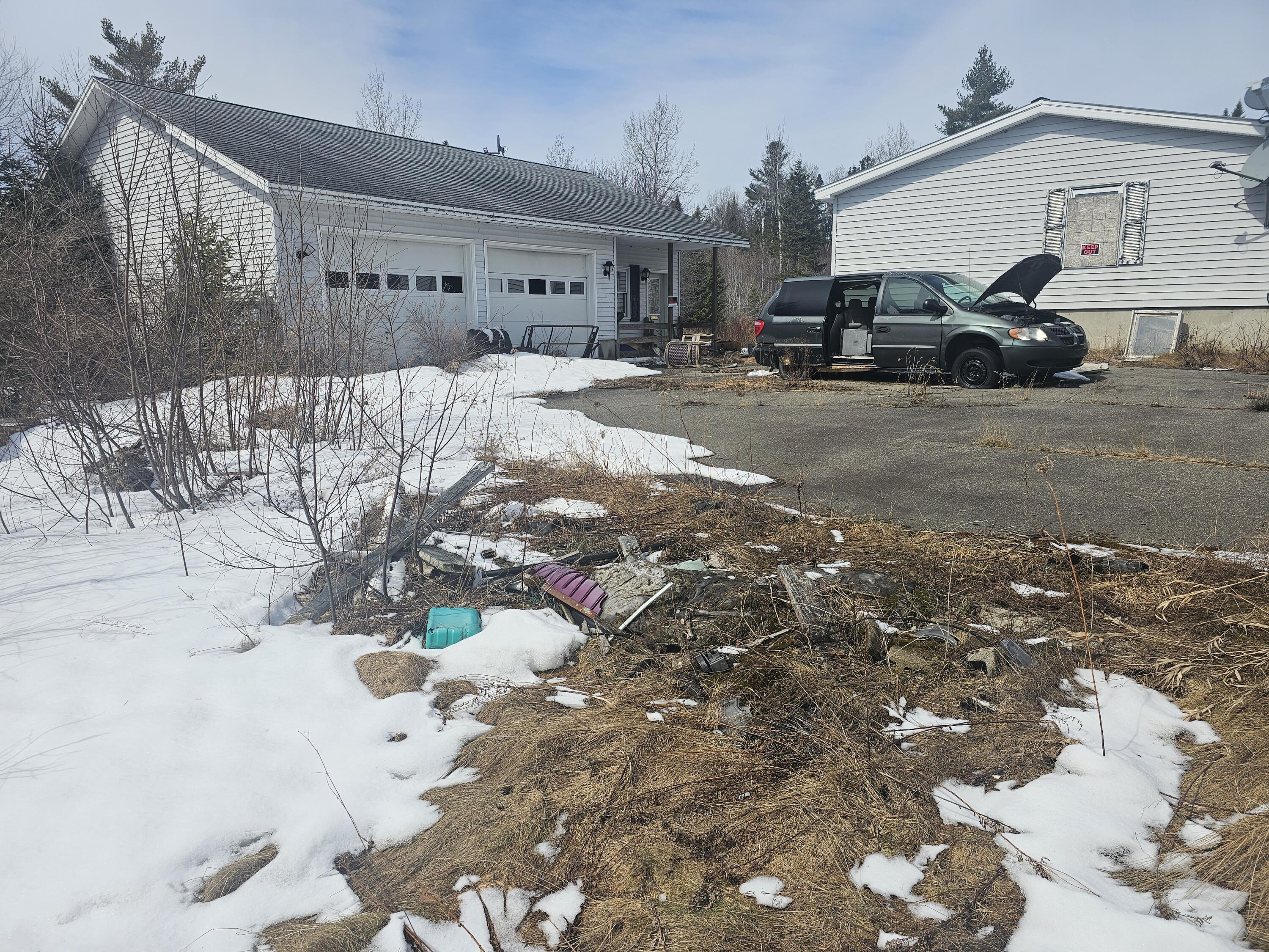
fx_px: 843
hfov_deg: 73.9
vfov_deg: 58.9
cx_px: 634
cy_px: 476
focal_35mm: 23
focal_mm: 6.3
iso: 10
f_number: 1.7
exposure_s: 1/1129
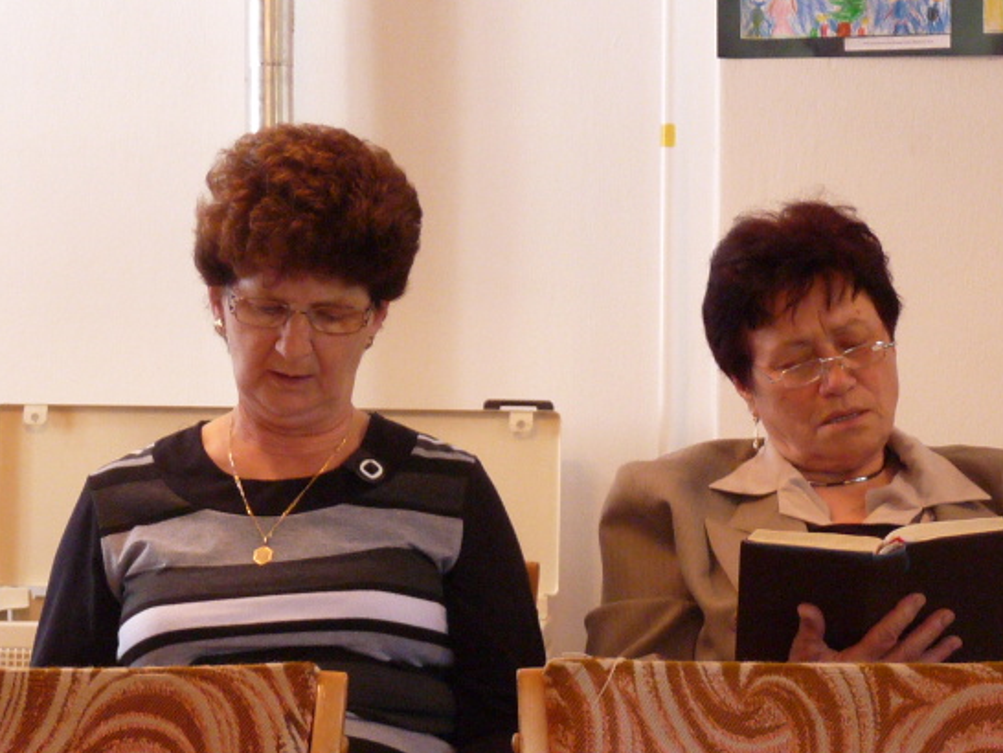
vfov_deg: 12.8
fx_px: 3363
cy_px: 428
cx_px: 580
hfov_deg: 17.0
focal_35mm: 116
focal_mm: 9.9
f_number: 3.2
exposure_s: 1/30
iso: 400
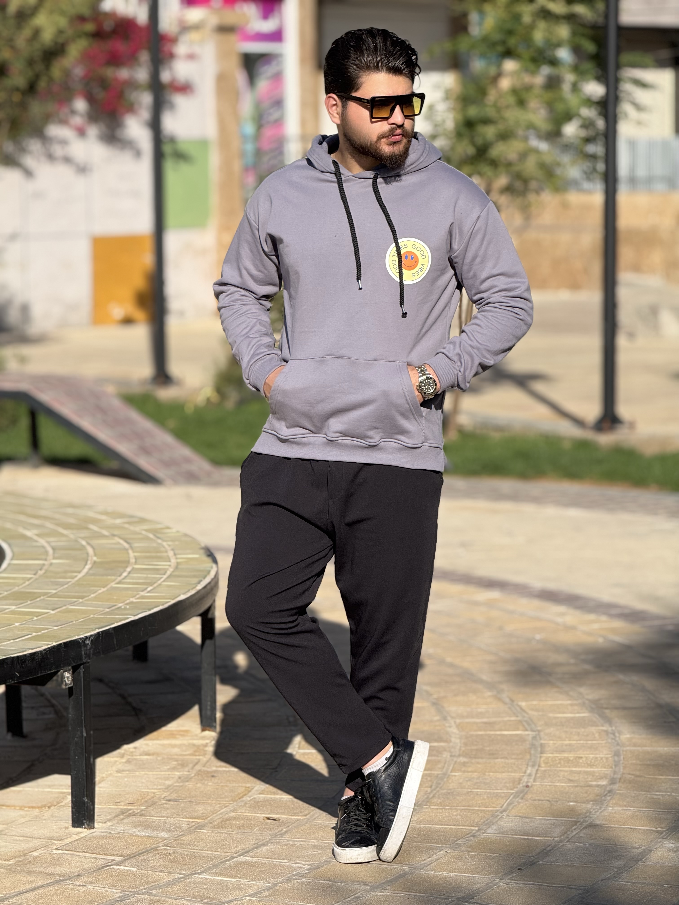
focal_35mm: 120
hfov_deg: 12.3
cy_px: 452
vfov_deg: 16.4
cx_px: 340
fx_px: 3138
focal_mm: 15.66
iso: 50
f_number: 2.8
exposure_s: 1/1513
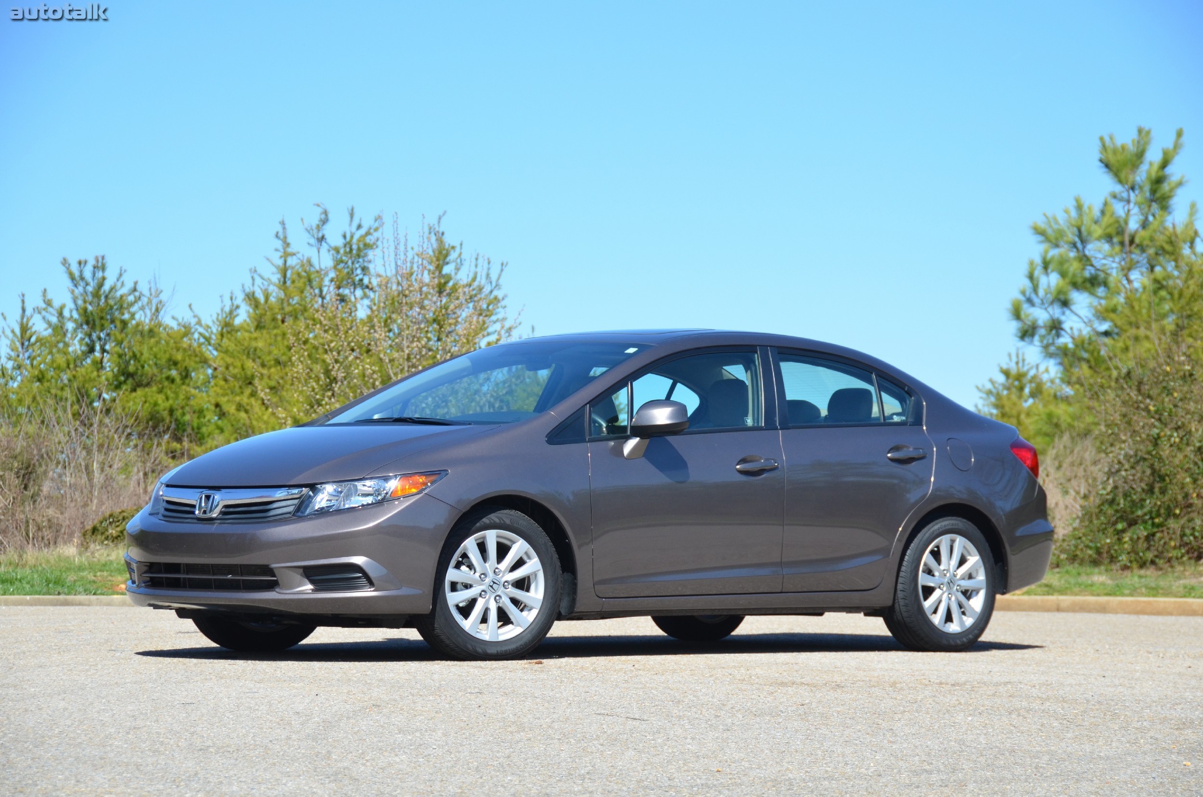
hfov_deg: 19.5
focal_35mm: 105
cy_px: 398
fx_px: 3502
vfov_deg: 13.0
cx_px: 602
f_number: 5.6
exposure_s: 1/1250
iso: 400
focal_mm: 70
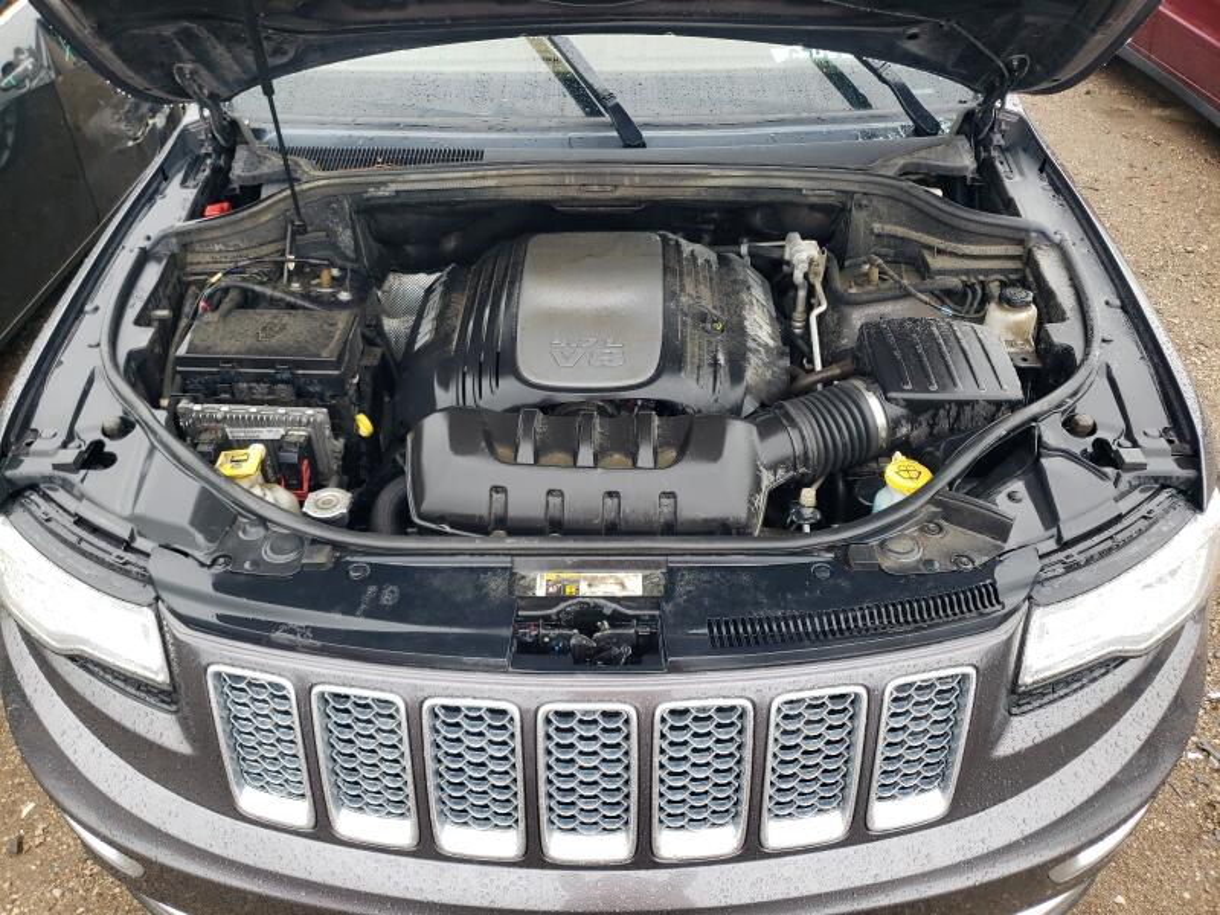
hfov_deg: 67.3
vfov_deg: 53.1
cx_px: 610
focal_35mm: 26
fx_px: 916
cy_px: 458
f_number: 1.5
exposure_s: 1/250
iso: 50
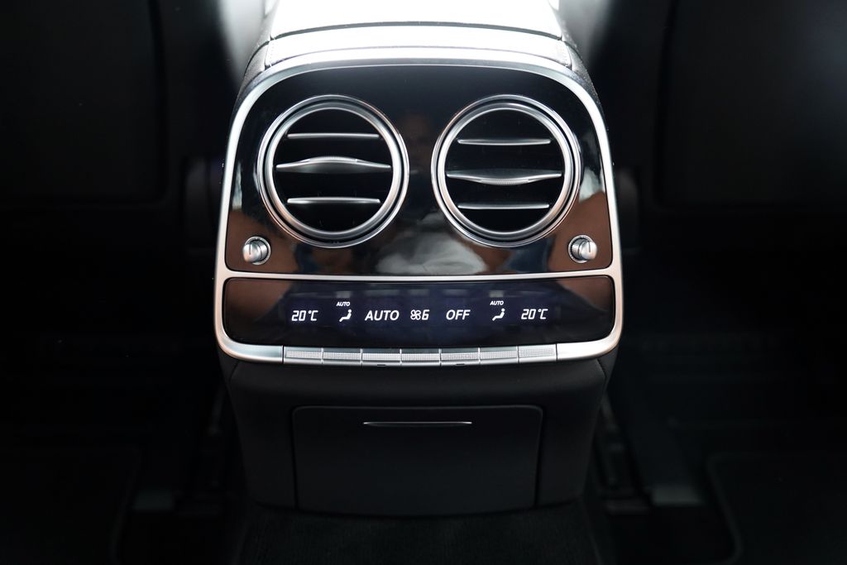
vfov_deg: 38.9
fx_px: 800
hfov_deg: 55.8
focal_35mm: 34
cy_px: 282
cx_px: 424
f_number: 2.8
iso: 2500
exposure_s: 1/160
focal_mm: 34
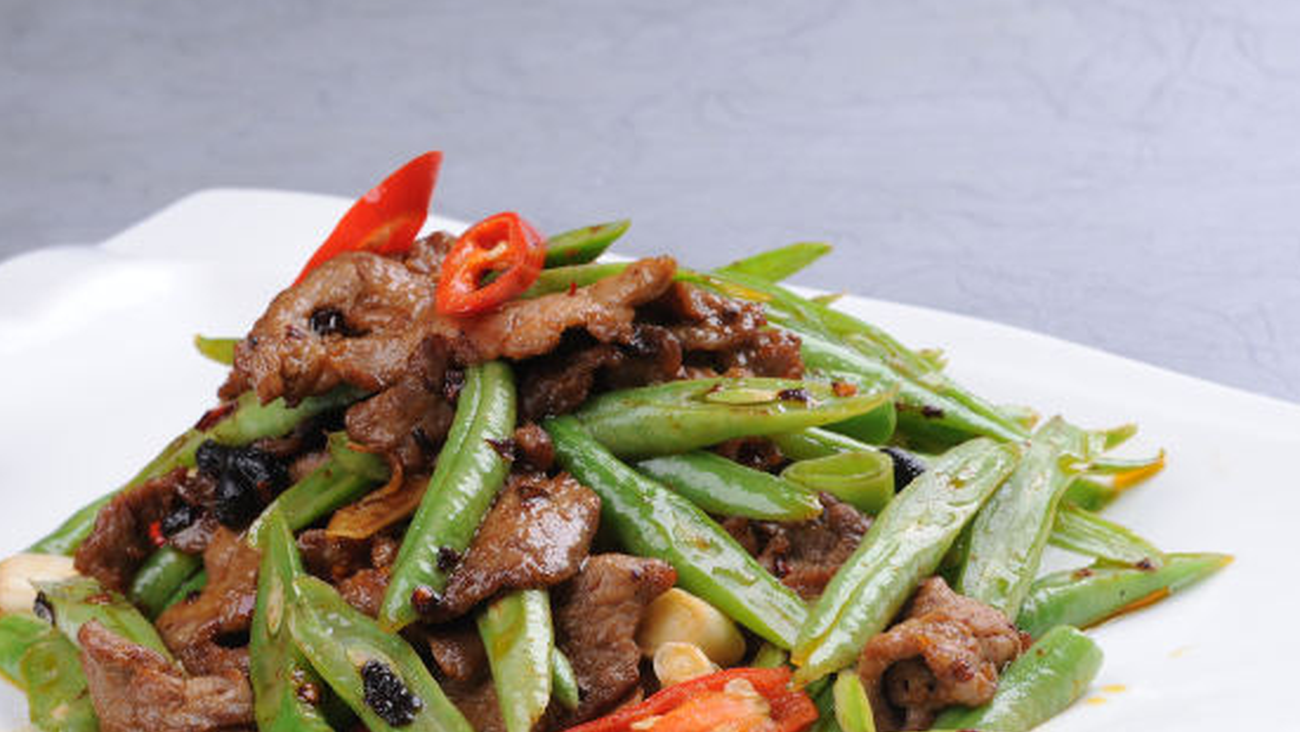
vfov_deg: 12.7
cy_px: 484
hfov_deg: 22.4
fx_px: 3275
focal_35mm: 95
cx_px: 550
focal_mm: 50
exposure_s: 1/160
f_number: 14
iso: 100
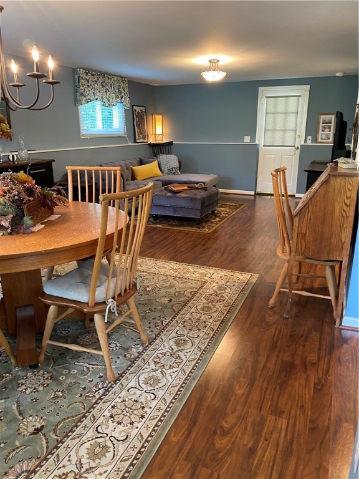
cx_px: 180
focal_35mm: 26
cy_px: 240
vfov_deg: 67.3
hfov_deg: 53.1
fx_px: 360
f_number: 1.8
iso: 400
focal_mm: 4.25
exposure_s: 1/40
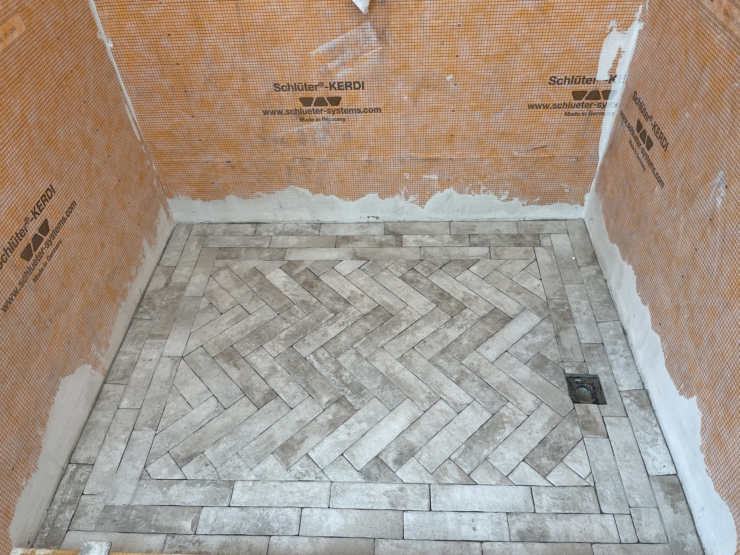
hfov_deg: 67.3
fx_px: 556
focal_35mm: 26
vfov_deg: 53.1
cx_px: 370
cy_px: 278
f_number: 1.6
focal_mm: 4.2
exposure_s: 1/120
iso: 80
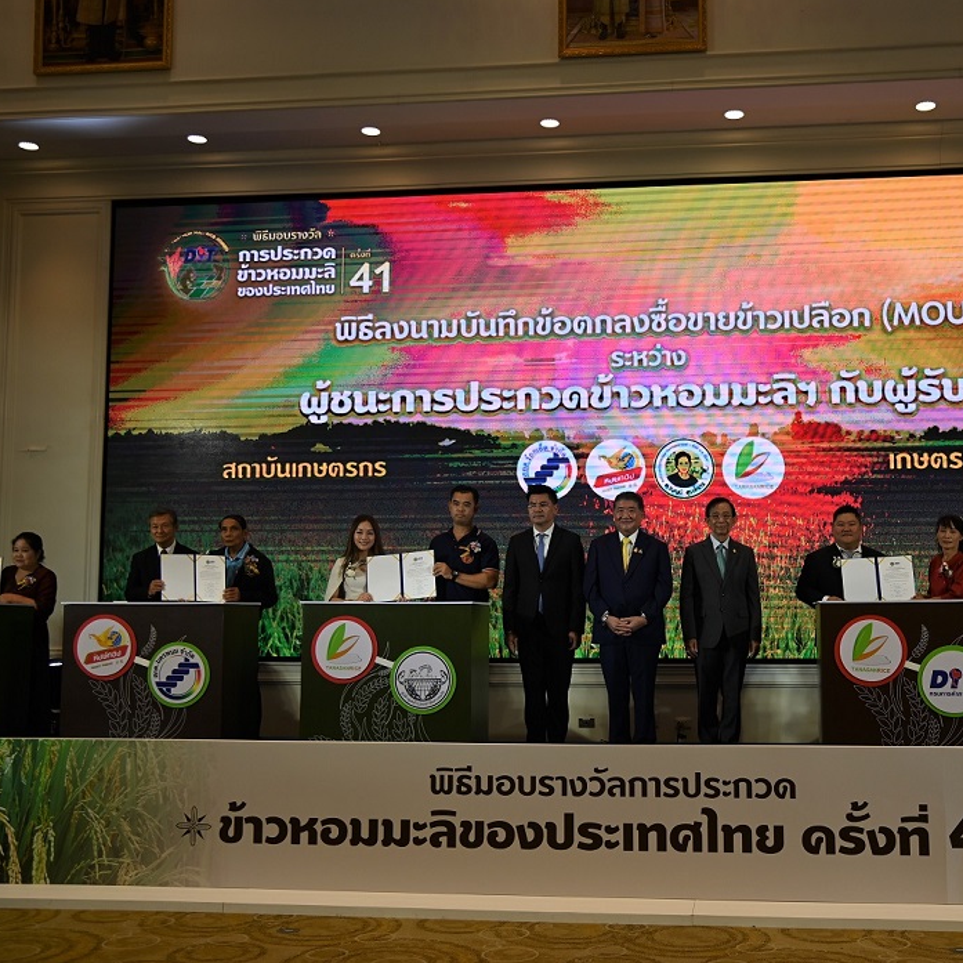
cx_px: 602
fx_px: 1259
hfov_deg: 41.6
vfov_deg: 41.9
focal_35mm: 40
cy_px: 483
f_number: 4
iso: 400
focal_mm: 31
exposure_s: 1/250
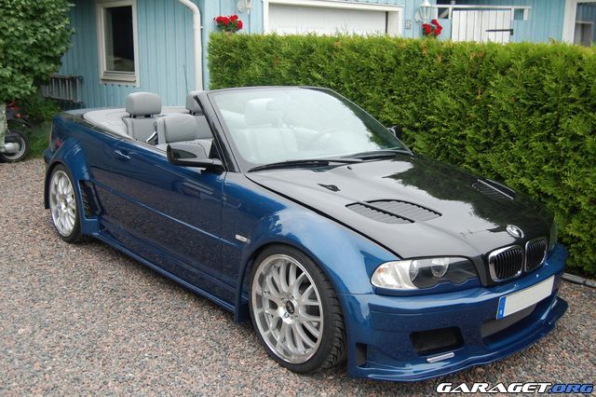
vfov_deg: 34.2
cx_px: 298
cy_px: 198
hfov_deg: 49.6
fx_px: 645
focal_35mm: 39
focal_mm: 26
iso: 400
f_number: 5.6
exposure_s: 1/125
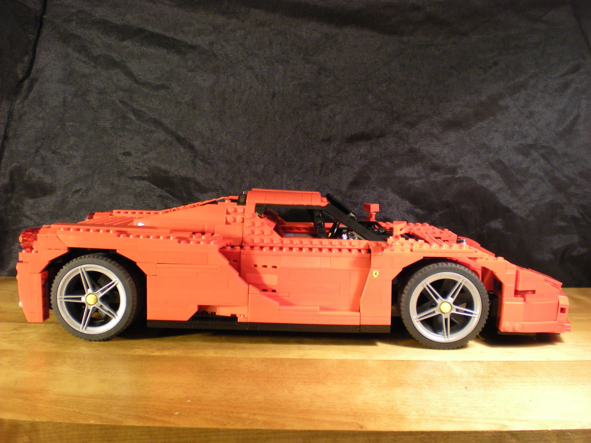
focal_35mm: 38
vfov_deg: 37.7
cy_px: 222
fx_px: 649
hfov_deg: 49.0
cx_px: 296
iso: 206
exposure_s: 1/7.9
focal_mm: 6.3
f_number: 3.1
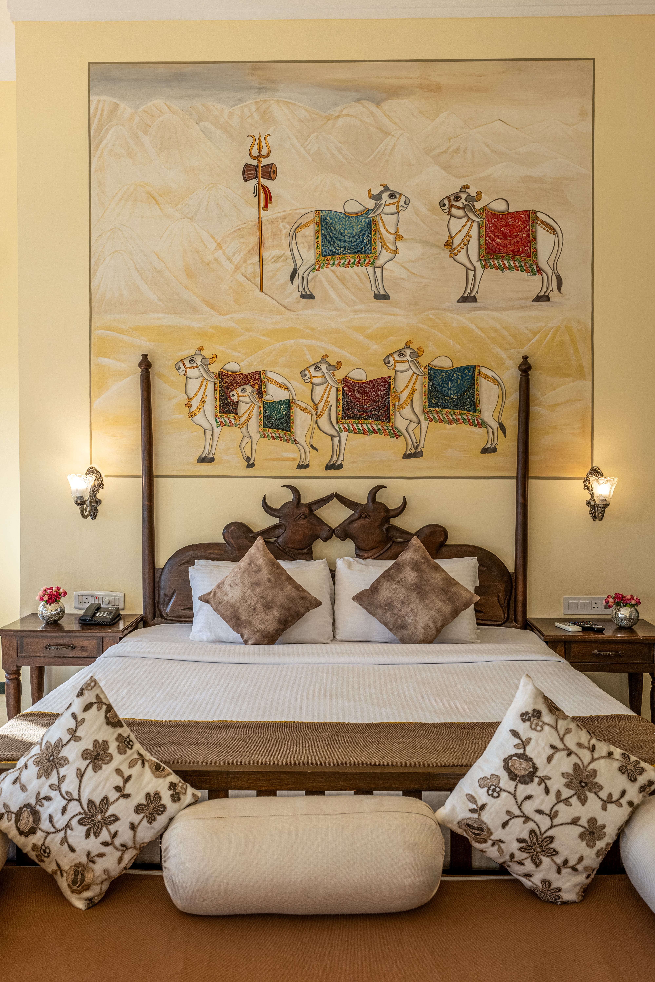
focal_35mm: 28
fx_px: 764
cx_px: 328
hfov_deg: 46.4
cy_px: 491
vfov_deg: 65.5
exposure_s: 1/500
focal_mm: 28
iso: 640
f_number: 7.1
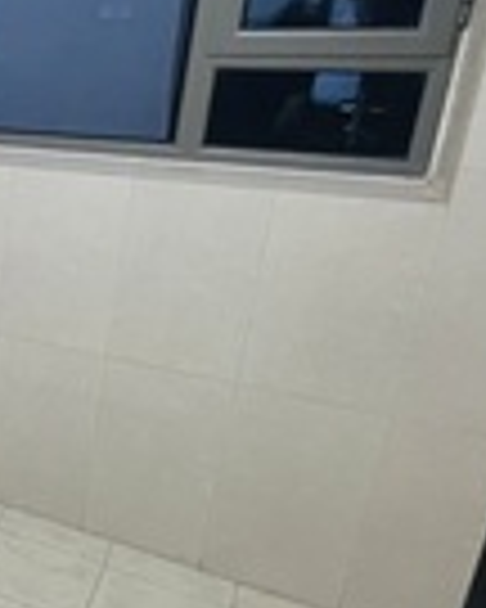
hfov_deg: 22.3
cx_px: -371
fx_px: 773
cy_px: 250
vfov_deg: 42.7
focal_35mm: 43
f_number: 1.8
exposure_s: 1/50
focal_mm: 1.57
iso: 200
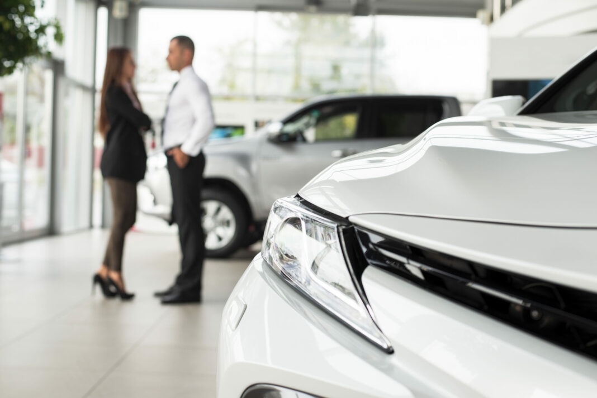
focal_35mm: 50
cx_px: 298
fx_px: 829
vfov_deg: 27.0
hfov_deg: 39.6
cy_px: 199
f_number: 4
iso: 200
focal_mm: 50
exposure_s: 1/125
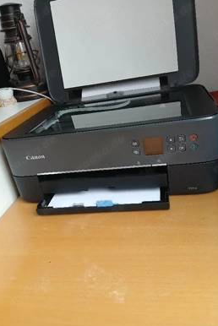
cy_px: 161
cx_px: 110
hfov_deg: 46.5
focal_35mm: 28
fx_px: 254
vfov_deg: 65.4
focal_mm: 3.98
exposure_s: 1/50.3
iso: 200
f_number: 1.8
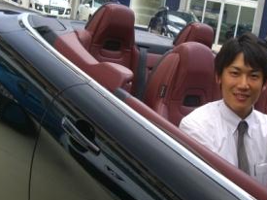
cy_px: 90
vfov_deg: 23.6
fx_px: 478
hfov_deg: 31.0
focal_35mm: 62
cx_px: 173
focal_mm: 7.9
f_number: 2.8
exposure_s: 1/125
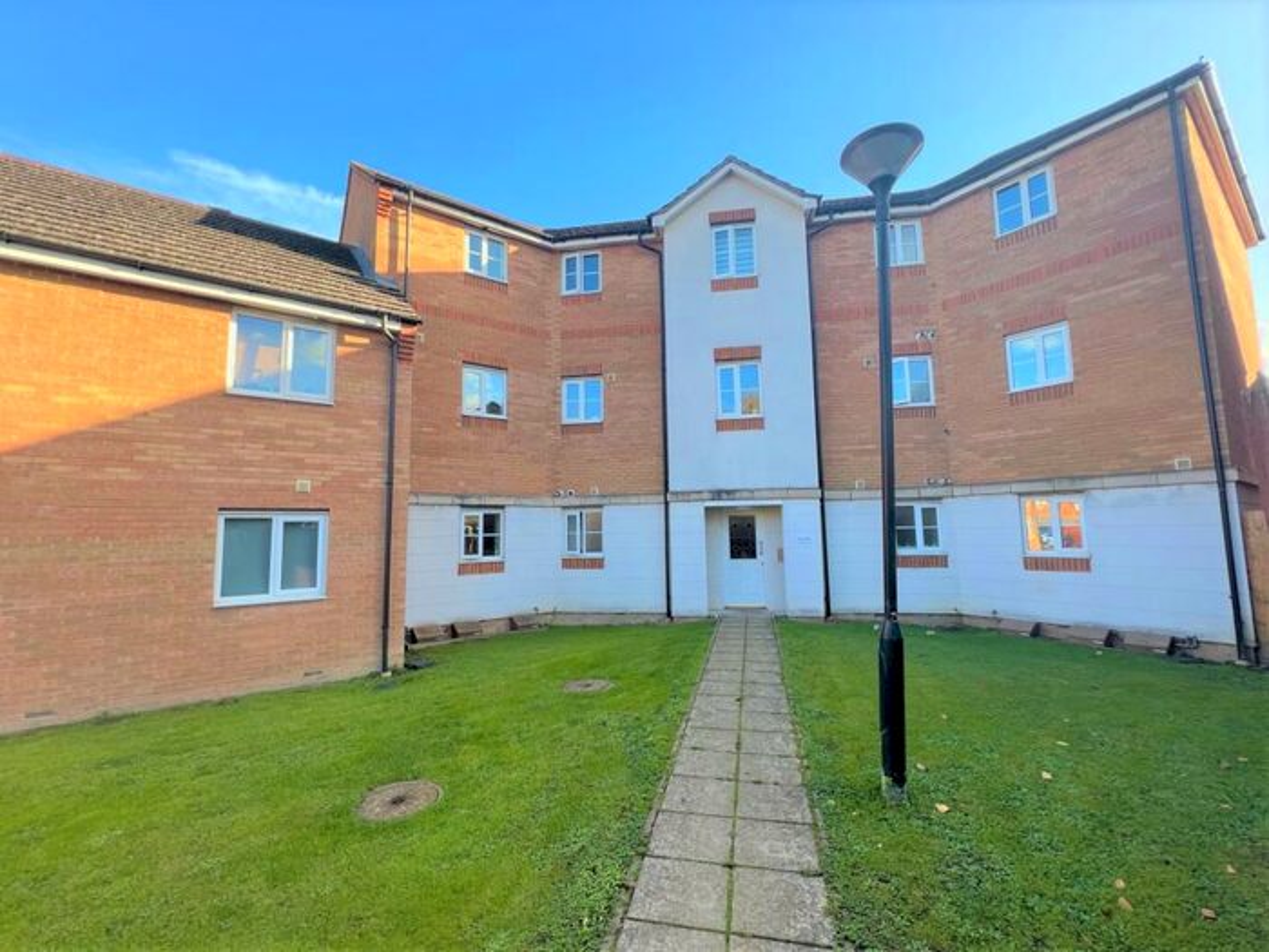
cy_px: 476
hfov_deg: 106.2
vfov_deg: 89.9
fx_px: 477
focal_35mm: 13
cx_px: 634
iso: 32
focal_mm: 1.57
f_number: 1.8
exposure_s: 1/241
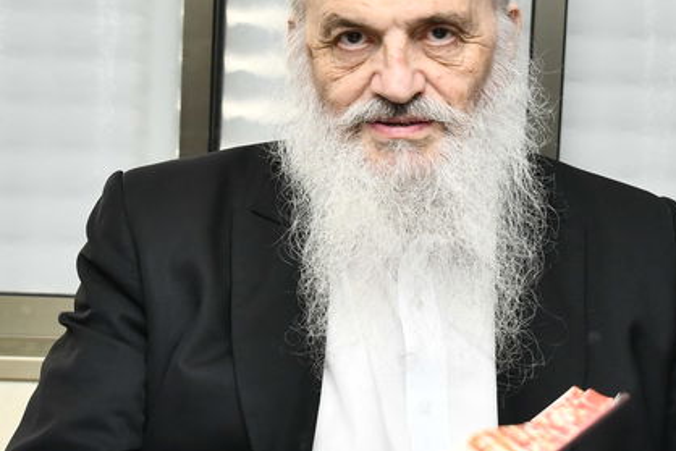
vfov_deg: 10.2
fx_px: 2517
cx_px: 408
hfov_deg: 15.3
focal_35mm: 134
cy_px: 65
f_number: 5.6
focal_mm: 40
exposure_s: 1/200
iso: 640
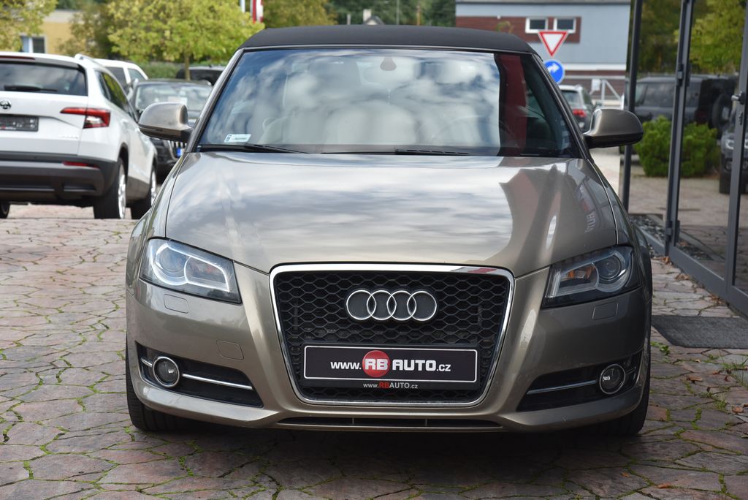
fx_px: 1455
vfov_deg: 19.5
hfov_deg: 28.8
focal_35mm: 70
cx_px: 374
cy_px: 250
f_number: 7.1
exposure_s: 1/200
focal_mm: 70
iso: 500
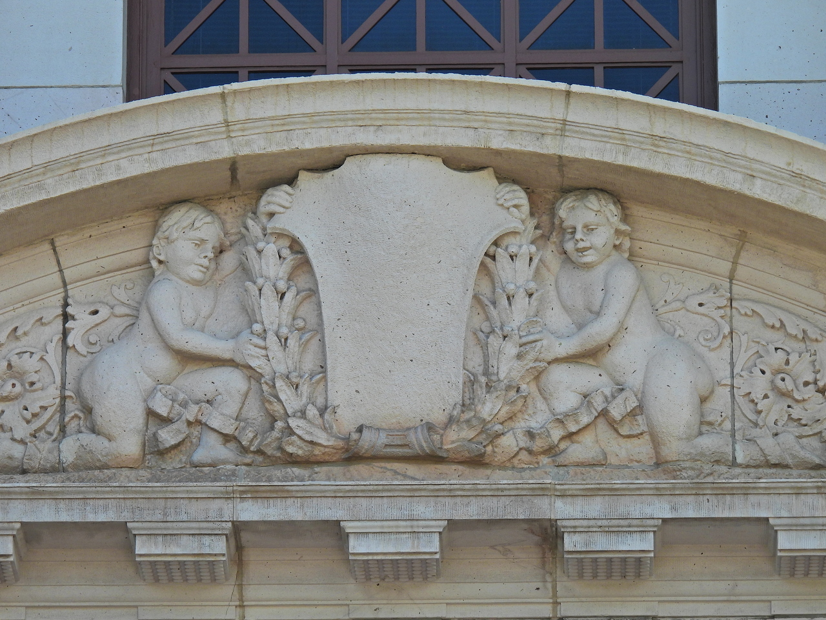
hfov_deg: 6.6
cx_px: 413
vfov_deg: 5.0
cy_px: 310
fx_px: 7159
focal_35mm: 300
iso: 100
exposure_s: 1/250
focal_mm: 53.5
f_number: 5
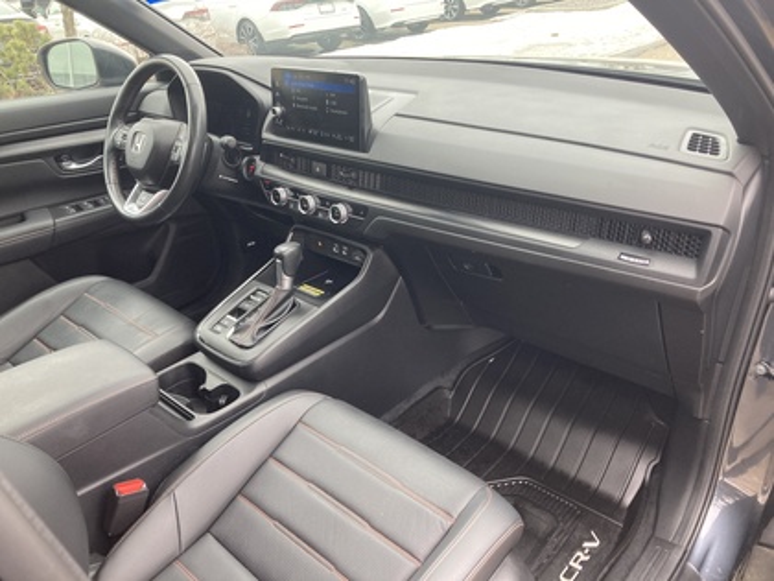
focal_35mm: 28
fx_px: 626
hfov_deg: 63.4
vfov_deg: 49.7
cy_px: 290
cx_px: 387
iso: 50
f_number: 1.8
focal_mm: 3.99
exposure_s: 1/121
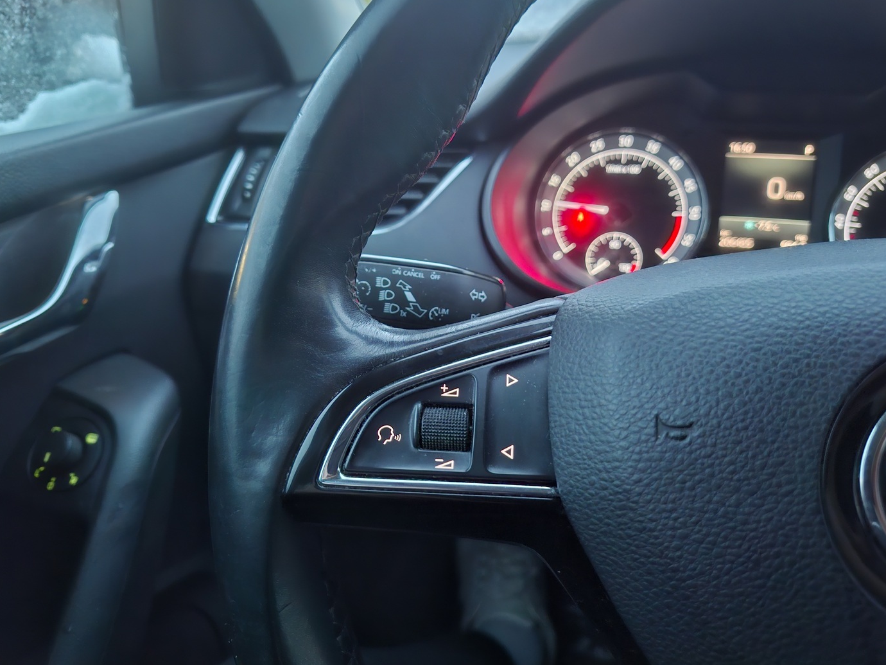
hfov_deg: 71.6
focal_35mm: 24
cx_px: 454
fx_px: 614
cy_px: 319
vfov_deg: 56.8
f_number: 1.8
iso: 1250
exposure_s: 1/11
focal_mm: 5.54
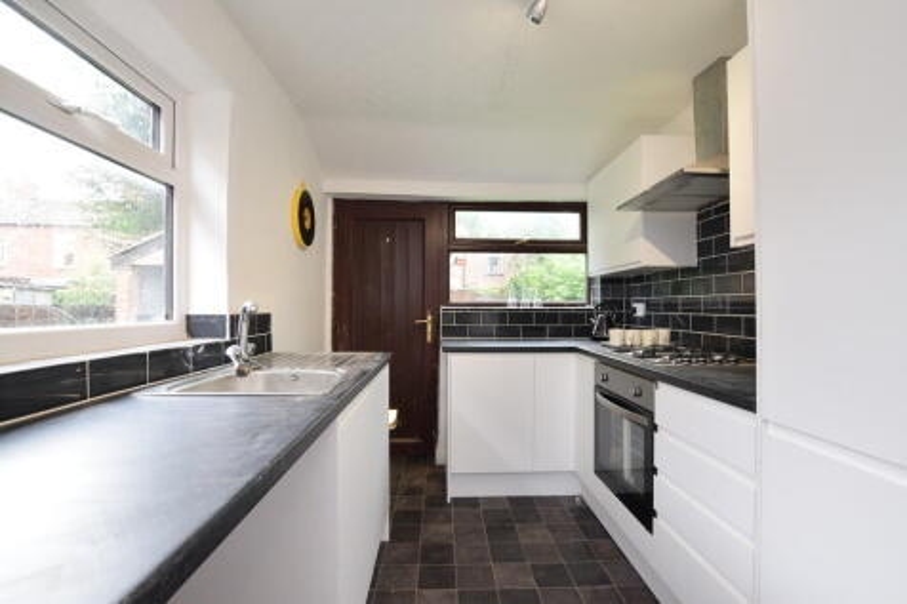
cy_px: 302
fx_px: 378
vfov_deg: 77.3
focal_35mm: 15
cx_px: 454
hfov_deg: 100.4
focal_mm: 10
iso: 800
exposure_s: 1/25
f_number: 8
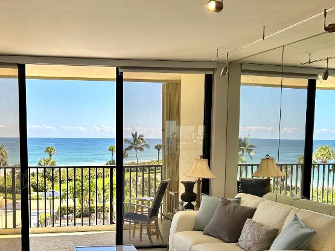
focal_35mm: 48
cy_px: 183
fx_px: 464
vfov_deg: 29.8
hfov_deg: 39.4
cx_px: 126
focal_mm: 5.7
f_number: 1.5
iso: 50
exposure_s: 1/1009
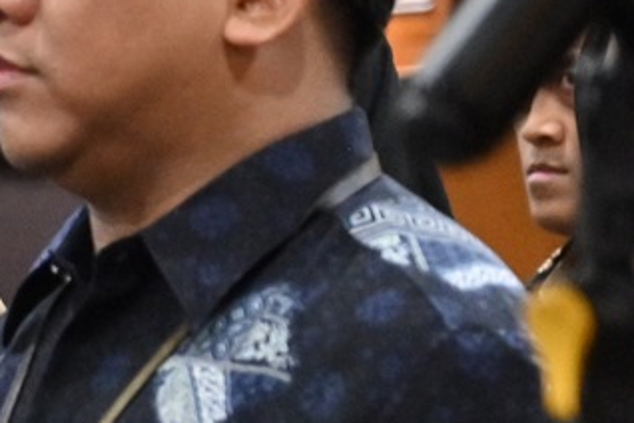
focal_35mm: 399
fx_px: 7026
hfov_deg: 5.0
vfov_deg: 3.4
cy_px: 506
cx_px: -981
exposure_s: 1/100
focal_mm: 70
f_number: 4.5
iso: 2500
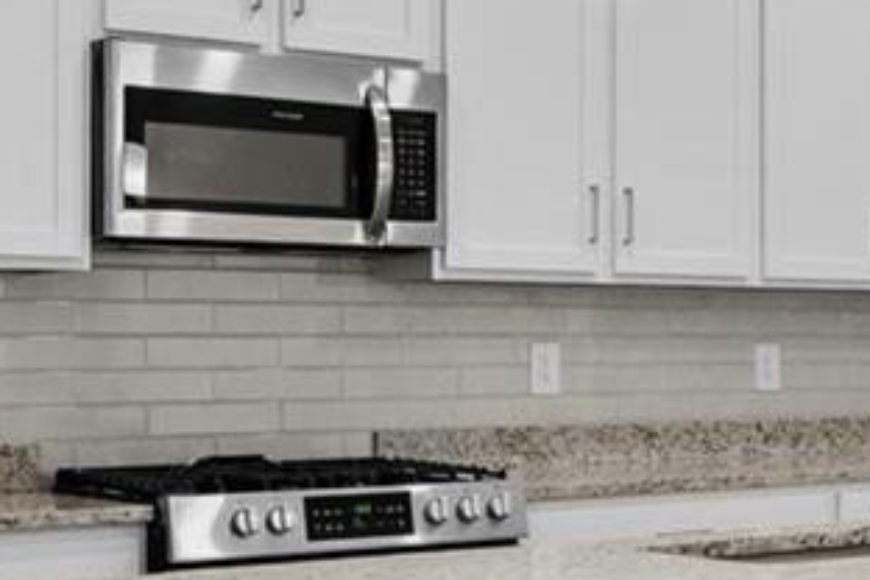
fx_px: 1861
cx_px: 1040
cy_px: 335
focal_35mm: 77
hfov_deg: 24.0
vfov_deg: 17.7
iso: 100
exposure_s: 1/4
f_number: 7.1
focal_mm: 10
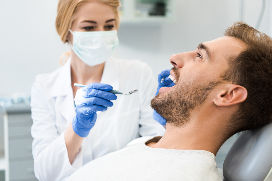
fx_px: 393
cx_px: 136
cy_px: 90
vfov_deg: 26.0
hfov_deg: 38.2
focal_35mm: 52
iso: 400
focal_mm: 52
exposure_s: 1/200
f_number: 3.2
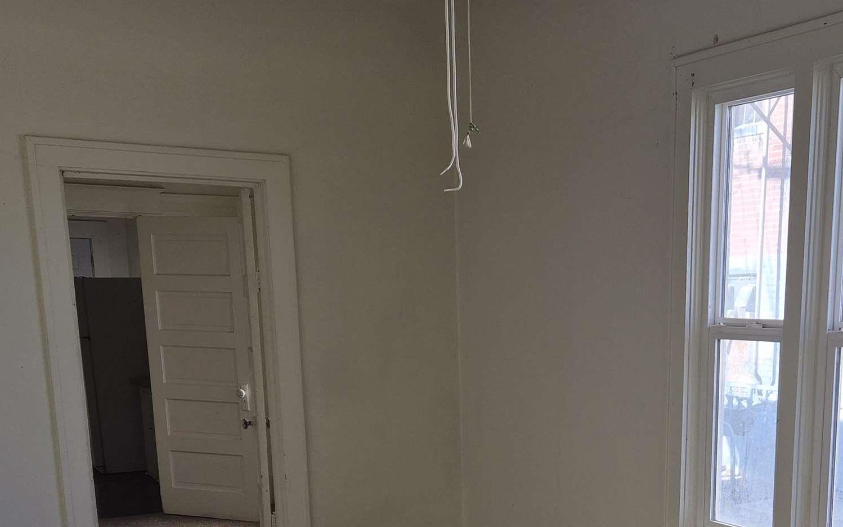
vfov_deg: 24.1
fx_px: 1149
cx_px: 599
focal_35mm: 50
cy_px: 581
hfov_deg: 39.5
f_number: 1.8
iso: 25
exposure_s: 1/269
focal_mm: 5.4
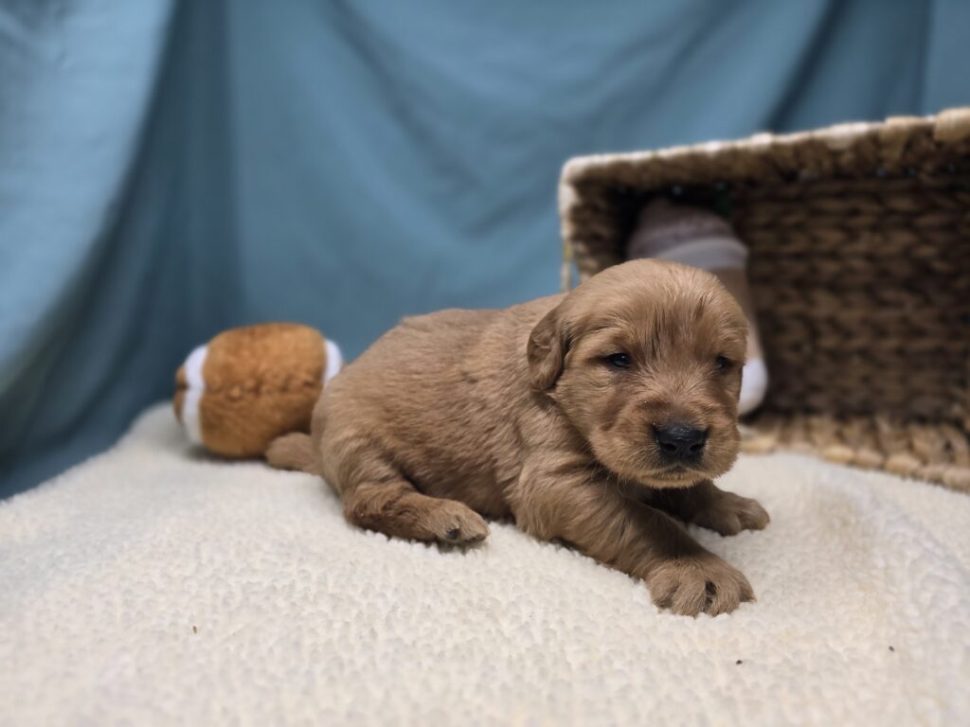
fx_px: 644
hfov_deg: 73.9
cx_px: 485
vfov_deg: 58.9
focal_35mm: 23
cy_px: 364
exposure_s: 1/120
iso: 64
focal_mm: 6.3
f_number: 1.7
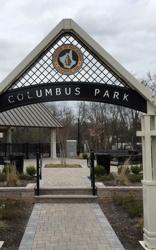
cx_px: 52
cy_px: 126
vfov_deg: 47.2
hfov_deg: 30.3
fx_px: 286
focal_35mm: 42
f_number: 2.2
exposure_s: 1/2825
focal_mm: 4.15
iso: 32
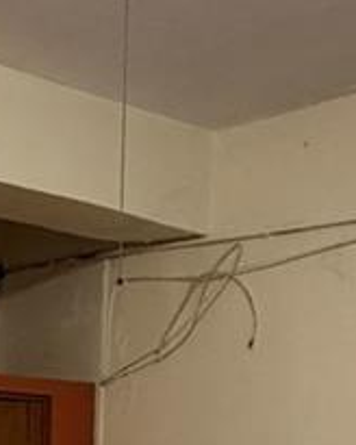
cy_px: 710
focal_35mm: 80
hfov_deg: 18.9
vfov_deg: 19.9
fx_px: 1054
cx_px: 48
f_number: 2.2
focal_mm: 2.22
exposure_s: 1/60
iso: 400
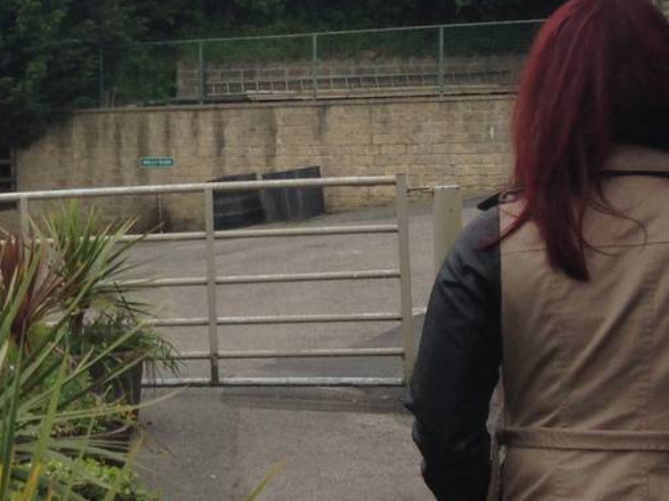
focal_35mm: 105
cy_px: 209
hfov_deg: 17.2
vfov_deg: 14.1
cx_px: -289
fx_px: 2029
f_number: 2.4
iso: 50
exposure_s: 1/695
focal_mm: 4.12
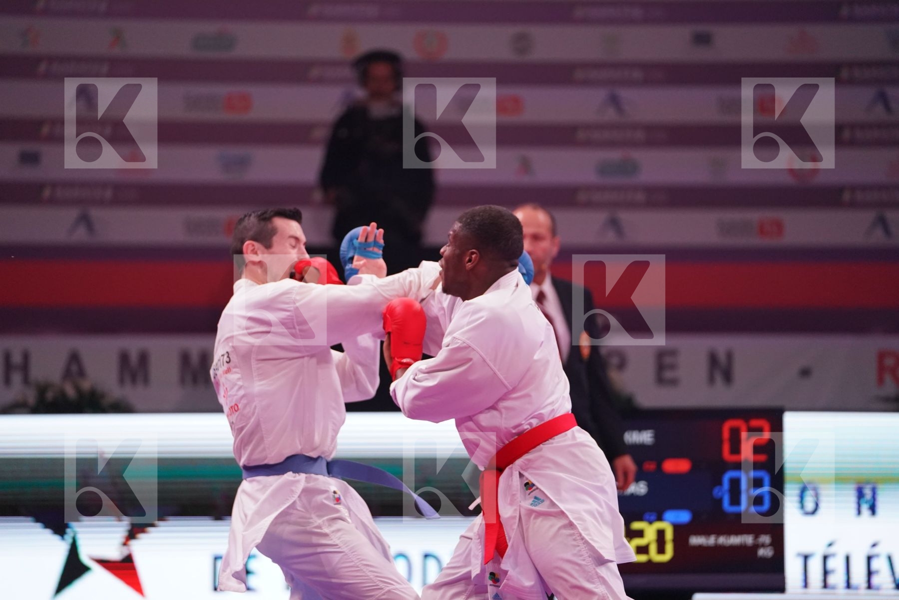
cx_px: 450
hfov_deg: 12.3
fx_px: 4170
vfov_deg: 8.2
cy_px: 300
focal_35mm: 167
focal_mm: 167
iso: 3200
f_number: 2.8
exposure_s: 1/1000
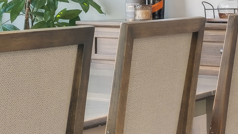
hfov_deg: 16.2
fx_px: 770
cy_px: 1
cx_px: -106
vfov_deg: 9.9
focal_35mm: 122
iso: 320
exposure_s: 1/200
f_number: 7.1
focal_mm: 16
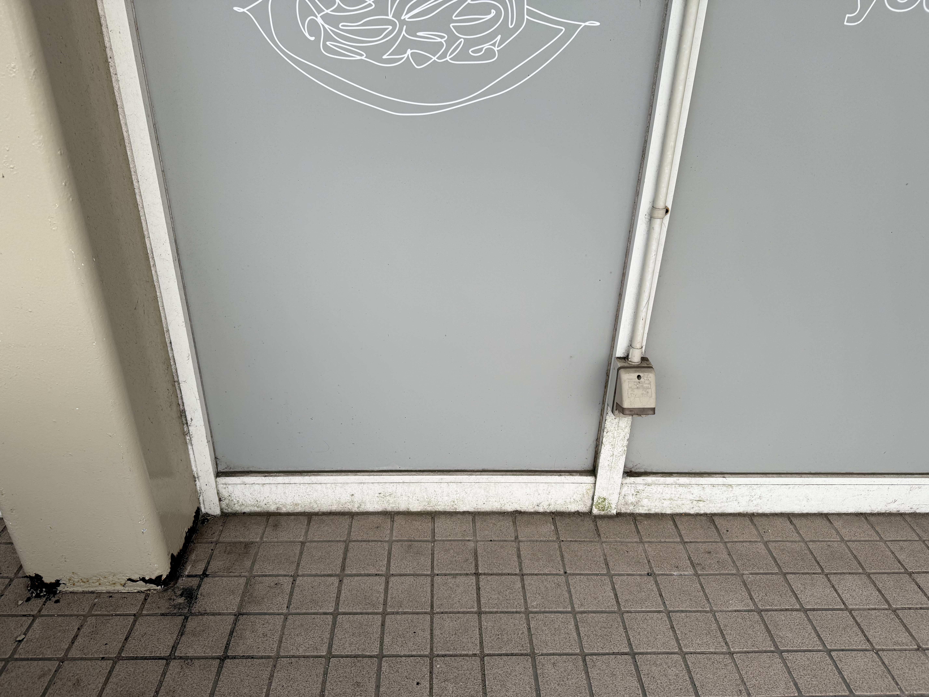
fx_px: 644
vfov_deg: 56.8
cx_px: 464
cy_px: 348
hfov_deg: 71.6
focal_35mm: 24
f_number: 1.78
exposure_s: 1/121
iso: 50
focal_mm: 6.76
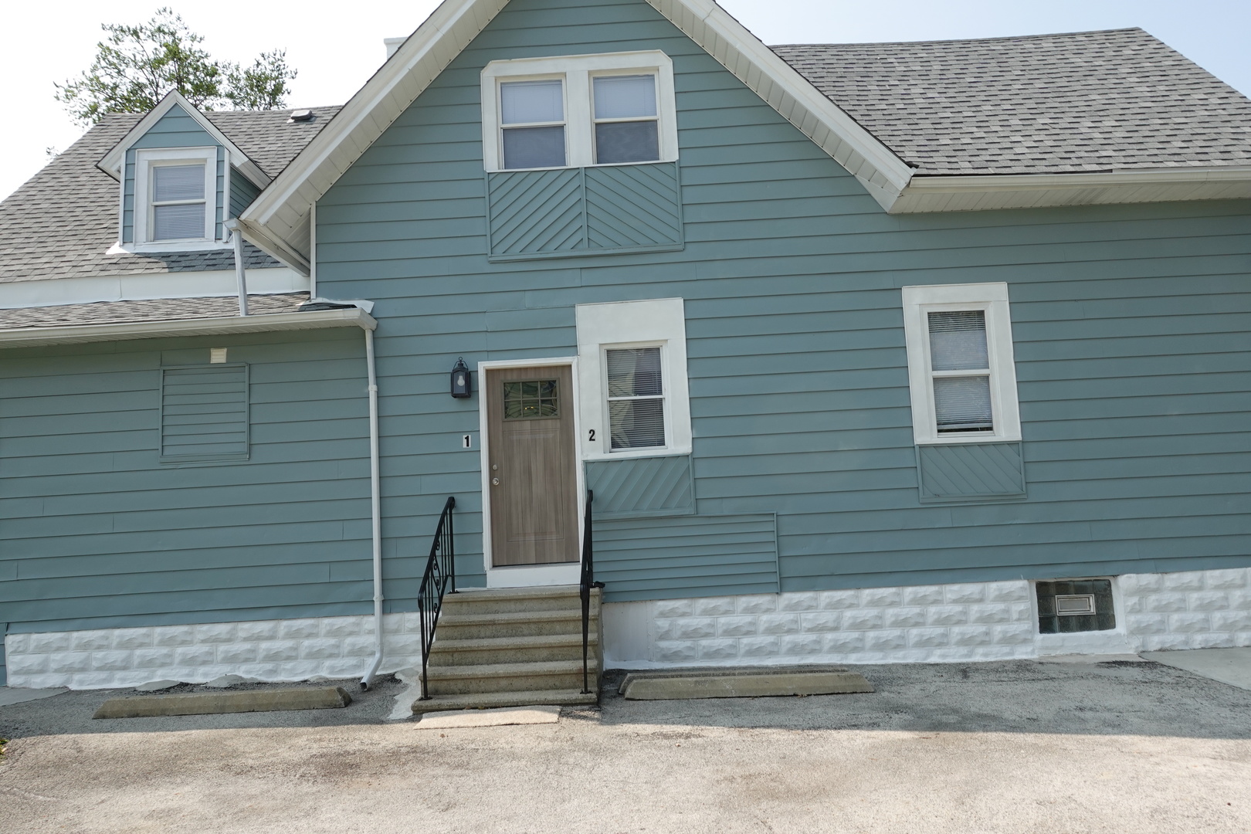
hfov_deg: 73.7
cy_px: 417
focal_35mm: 24
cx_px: 626
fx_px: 834
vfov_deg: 53.1
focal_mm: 9.4
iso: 125
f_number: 5.6
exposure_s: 1/320
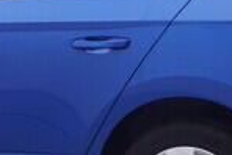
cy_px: 64
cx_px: -38
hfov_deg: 12.9
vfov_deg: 8.8
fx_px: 1003
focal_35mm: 155
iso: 200
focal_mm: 15
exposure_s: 1/80
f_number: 5
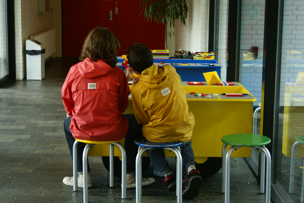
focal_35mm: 75
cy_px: 102
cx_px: 152
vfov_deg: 18.2
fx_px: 634
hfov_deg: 27.0
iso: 400
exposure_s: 1/15
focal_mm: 50
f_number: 4.5
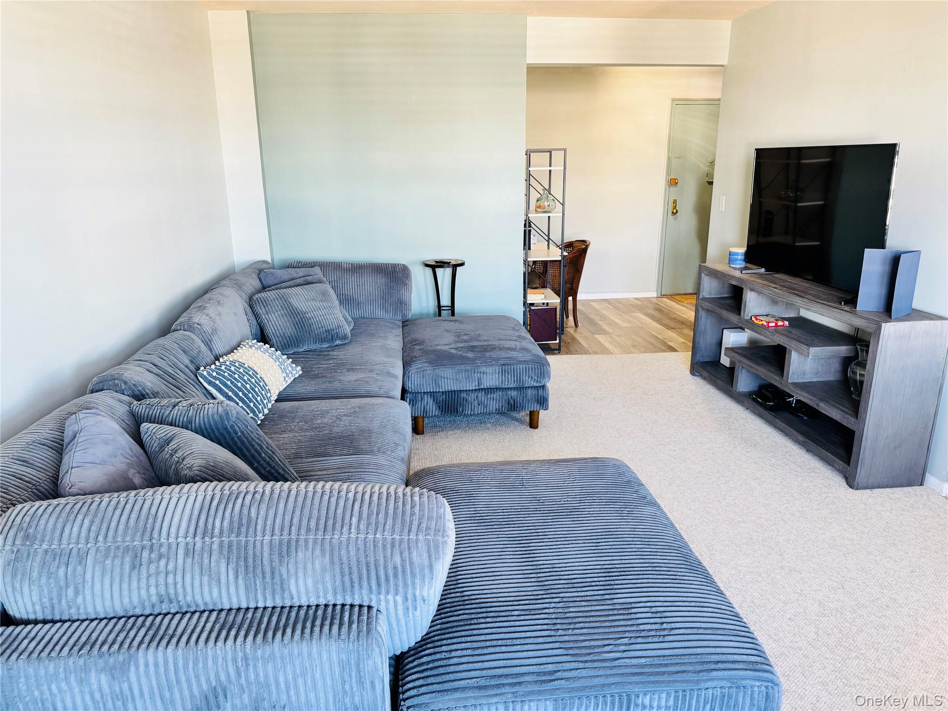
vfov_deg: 56.8
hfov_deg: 71.6
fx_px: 657
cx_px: 474
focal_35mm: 24
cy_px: 356
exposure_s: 1/60
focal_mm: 6.76
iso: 250
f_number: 1.78
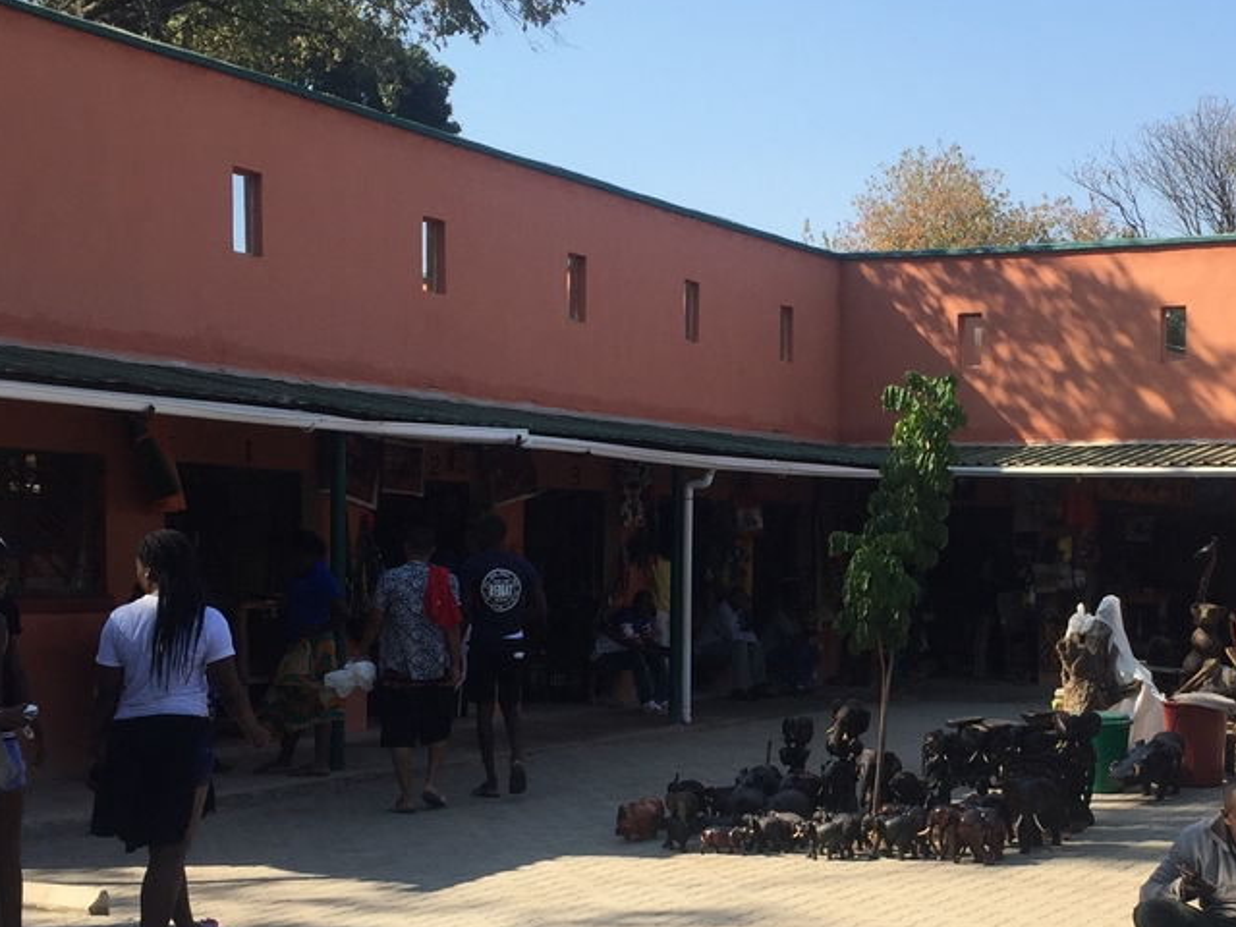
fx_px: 2071
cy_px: 593
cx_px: 979
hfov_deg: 32.4
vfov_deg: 25.1
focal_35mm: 58
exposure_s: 1/1041
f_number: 2.2
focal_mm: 4.15
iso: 32
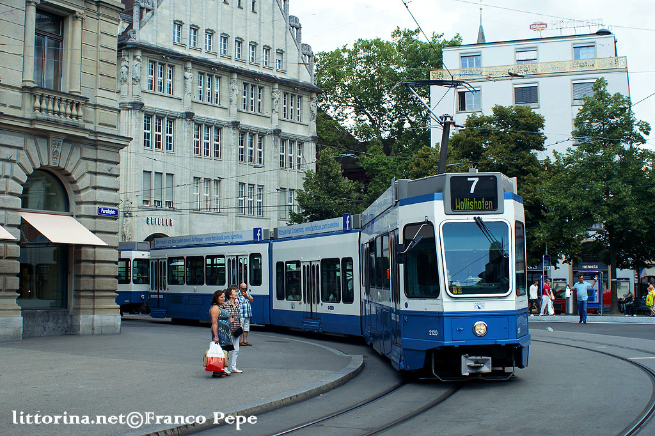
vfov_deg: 31.9
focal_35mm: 42
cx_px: 328
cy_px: 218
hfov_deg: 46.4
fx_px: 764
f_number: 6.3
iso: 200
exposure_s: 1/400
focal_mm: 28
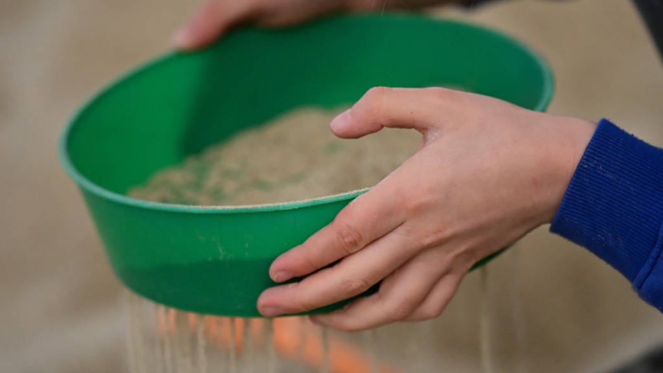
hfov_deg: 9.3
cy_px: 202
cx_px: 376
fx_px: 4097
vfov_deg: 5.2
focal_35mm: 233
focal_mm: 180
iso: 3600
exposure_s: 1/1000
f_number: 2.8
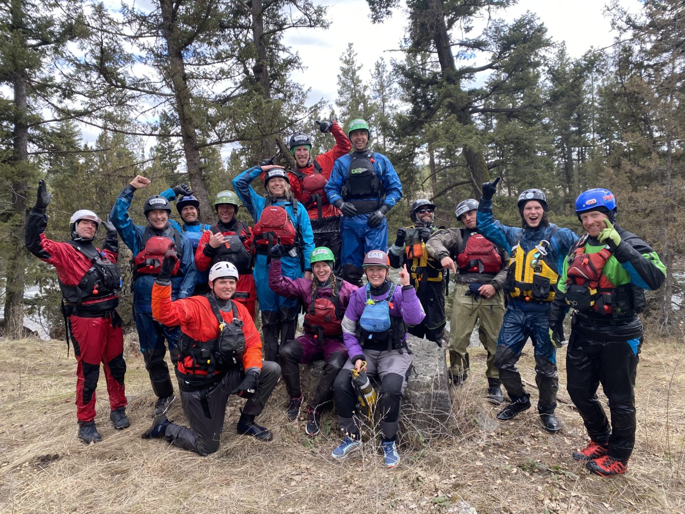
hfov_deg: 67.3
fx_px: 515
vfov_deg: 53.1
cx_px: 342
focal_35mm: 26
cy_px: 257
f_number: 1.8
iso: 32
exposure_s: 1/302
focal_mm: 4.25
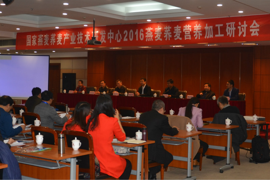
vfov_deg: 41.7
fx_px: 236
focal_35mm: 32
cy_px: 90
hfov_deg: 59.5
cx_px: 135
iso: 200
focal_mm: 21
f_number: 3.8
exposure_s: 1/60
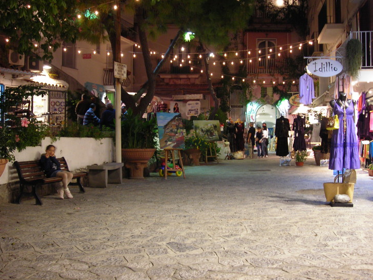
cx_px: 188
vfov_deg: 34.3
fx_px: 453
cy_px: 131
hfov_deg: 44.8
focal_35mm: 42
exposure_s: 1/4
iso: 126
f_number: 3.2
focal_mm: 6.3
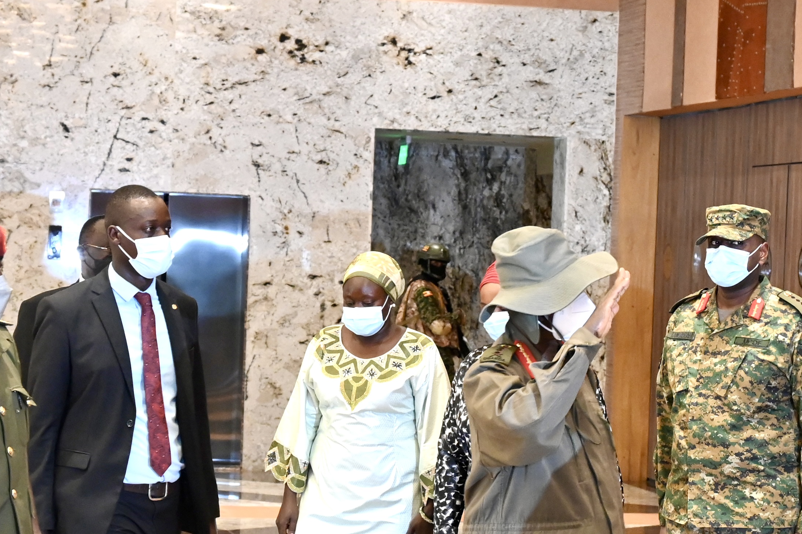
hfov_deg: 15.0
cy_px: 388
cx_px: 637
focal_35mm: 136
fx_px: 3029
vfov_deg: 10.1
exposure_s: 1/80
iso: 3600
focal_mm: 51
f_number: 5.6
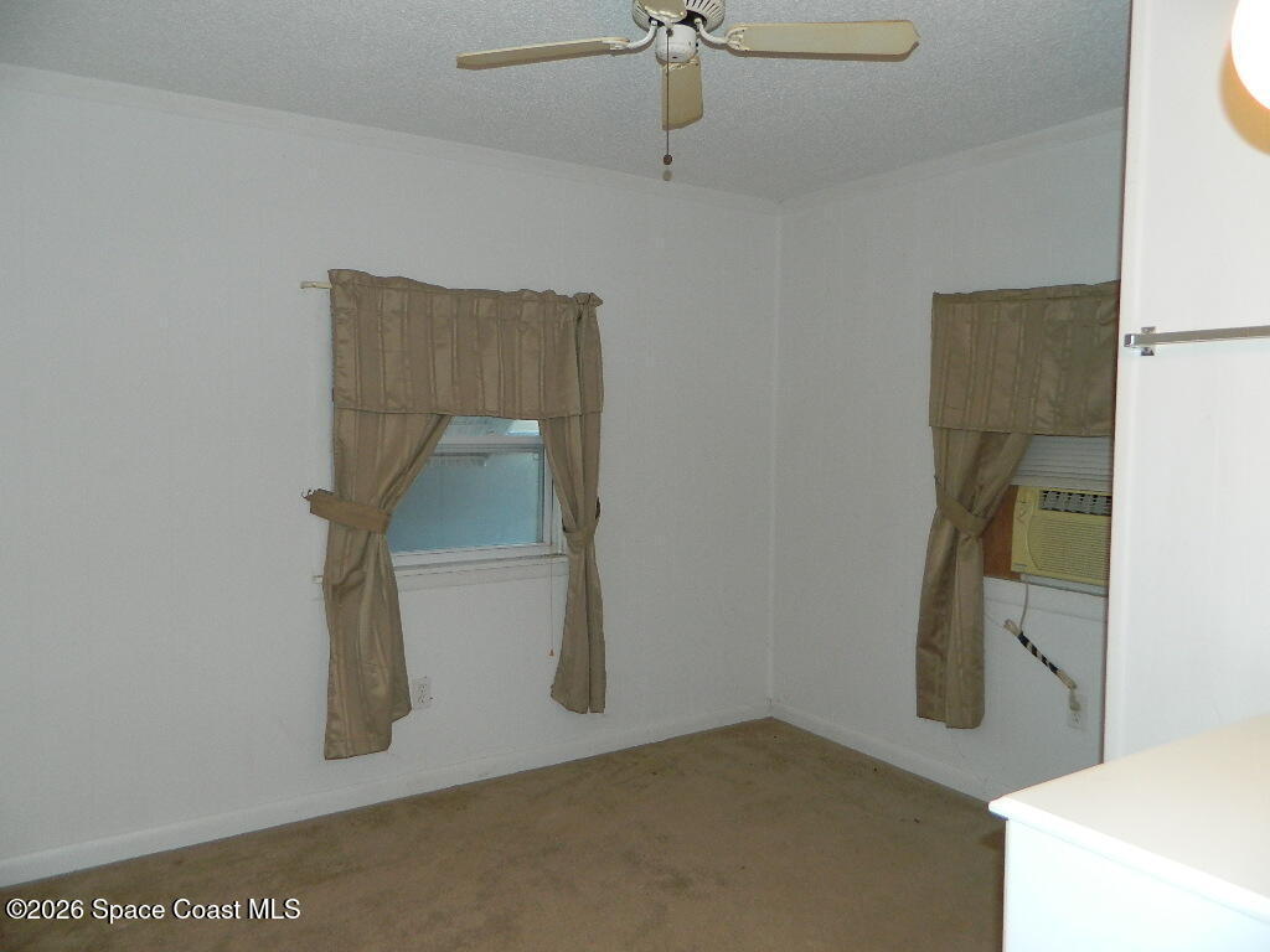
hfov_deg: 69.4
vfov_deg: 54.9
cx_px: 635
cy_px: 476
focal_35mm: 25
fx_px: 917
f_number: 3.1
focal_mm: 4.5
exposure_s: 1/30
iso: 200
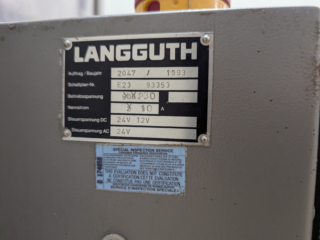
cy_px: 120
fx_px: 222
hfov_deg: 71.6
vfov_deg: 56.8
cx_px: 160
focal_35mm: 24
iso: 1134
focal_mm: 6.81
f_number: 1.85
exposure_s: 1/153
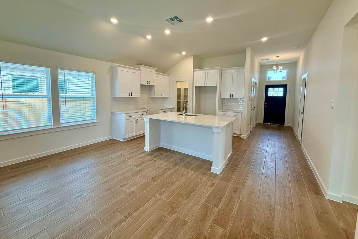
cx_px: 176
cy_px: 106
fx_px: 149
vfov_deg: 77.0
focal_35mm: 15
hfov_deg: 100.4
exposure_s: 1/120
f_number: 2.2
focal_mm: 2.22
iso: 100
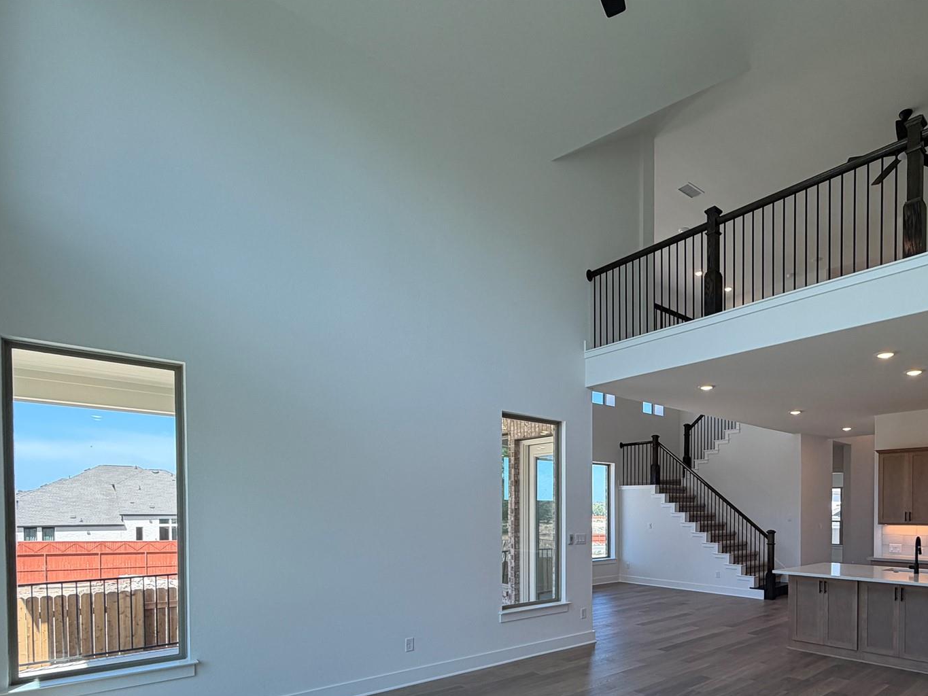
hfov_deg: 76.9
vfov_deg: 60.2
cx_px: 606
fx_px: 563
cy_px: 518
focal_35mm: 21
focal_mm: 2.22
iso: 50
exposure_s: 1/152
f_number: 2.2
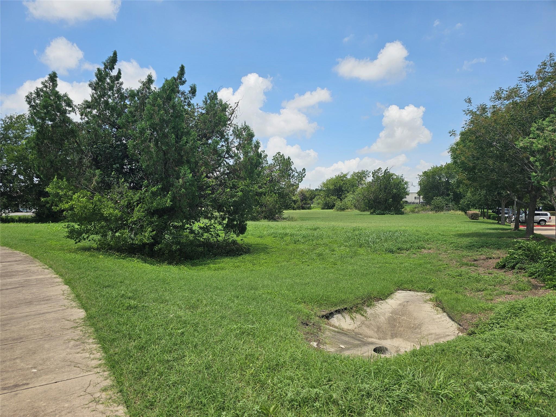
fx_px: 369
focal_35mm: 23
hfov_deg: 73.9
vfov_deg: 58.9
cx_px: 278
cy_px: 208
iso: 10
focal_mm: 6.3
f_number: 1.7
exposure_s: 1/1067
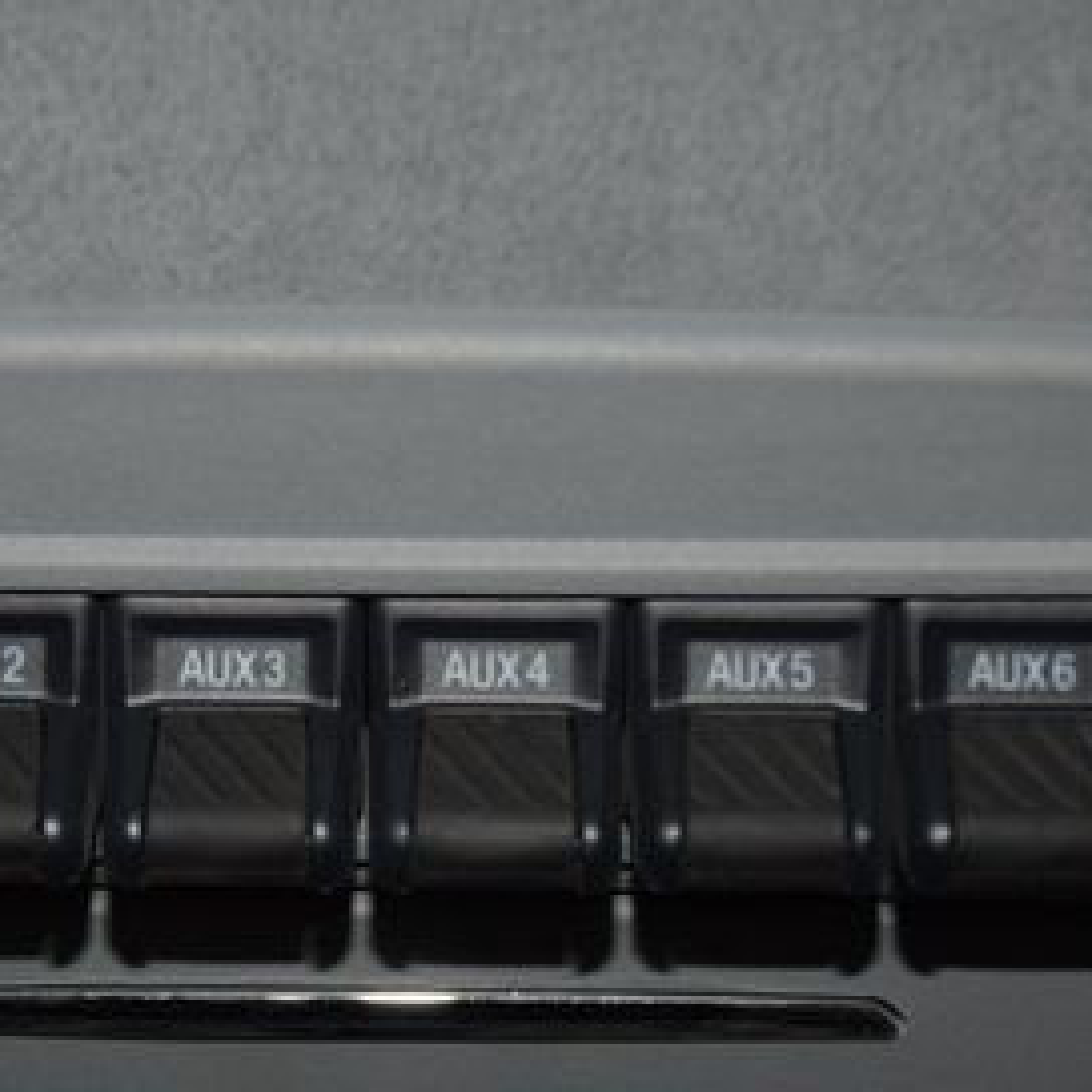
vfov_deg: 17.0
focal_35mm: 102
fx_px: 3640
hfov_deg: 17.0
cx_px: 369
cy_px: 664
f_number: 4
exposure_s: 1/50
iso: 320
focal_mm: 34
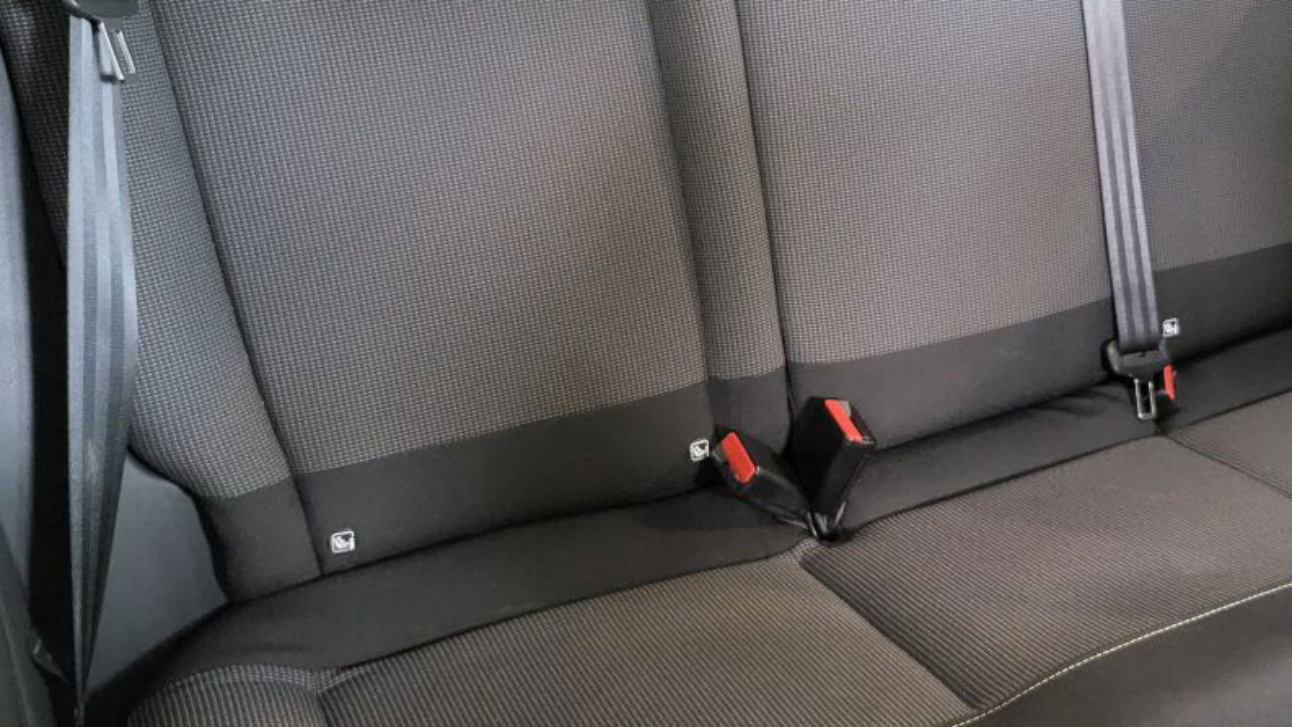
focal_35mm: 45
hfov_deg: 44.8
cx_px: 856
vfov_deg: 26.5
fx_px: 1542
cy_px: 347
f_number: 1.8
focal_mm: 5
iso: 1600
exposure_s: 1/20
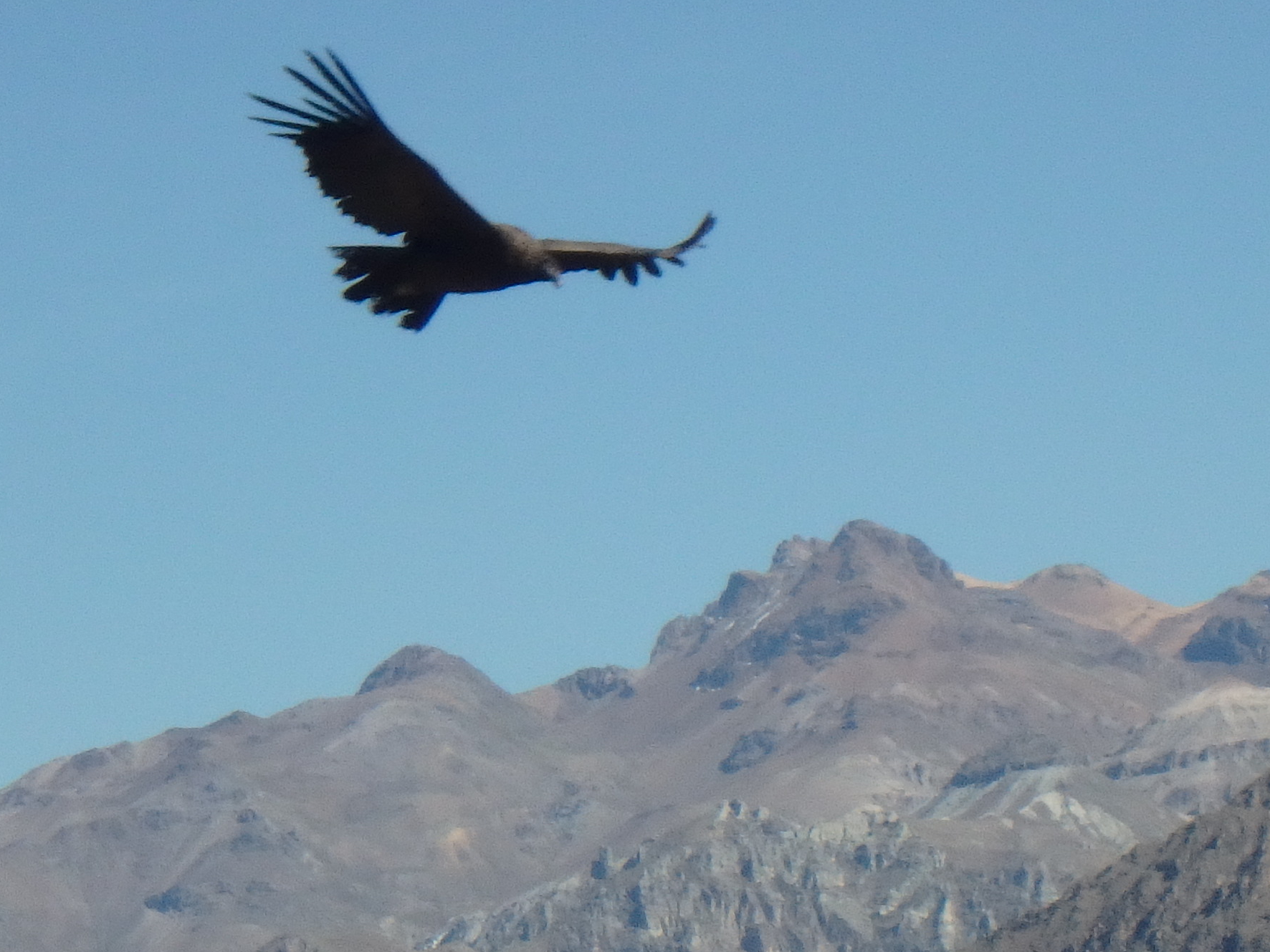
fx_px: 10016
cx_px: 864
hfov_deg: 7.3
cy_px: 537
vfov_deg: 5.4
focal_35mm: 273
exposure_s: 1/640
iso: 125
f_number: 5.7
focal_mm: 18.7
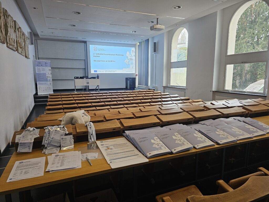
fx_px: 179
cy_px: 101
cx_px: 134
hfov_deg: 73.9
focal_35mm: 23
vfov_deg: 58.9
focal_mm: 6.3
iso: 320
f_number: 1.7
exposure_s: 1/44
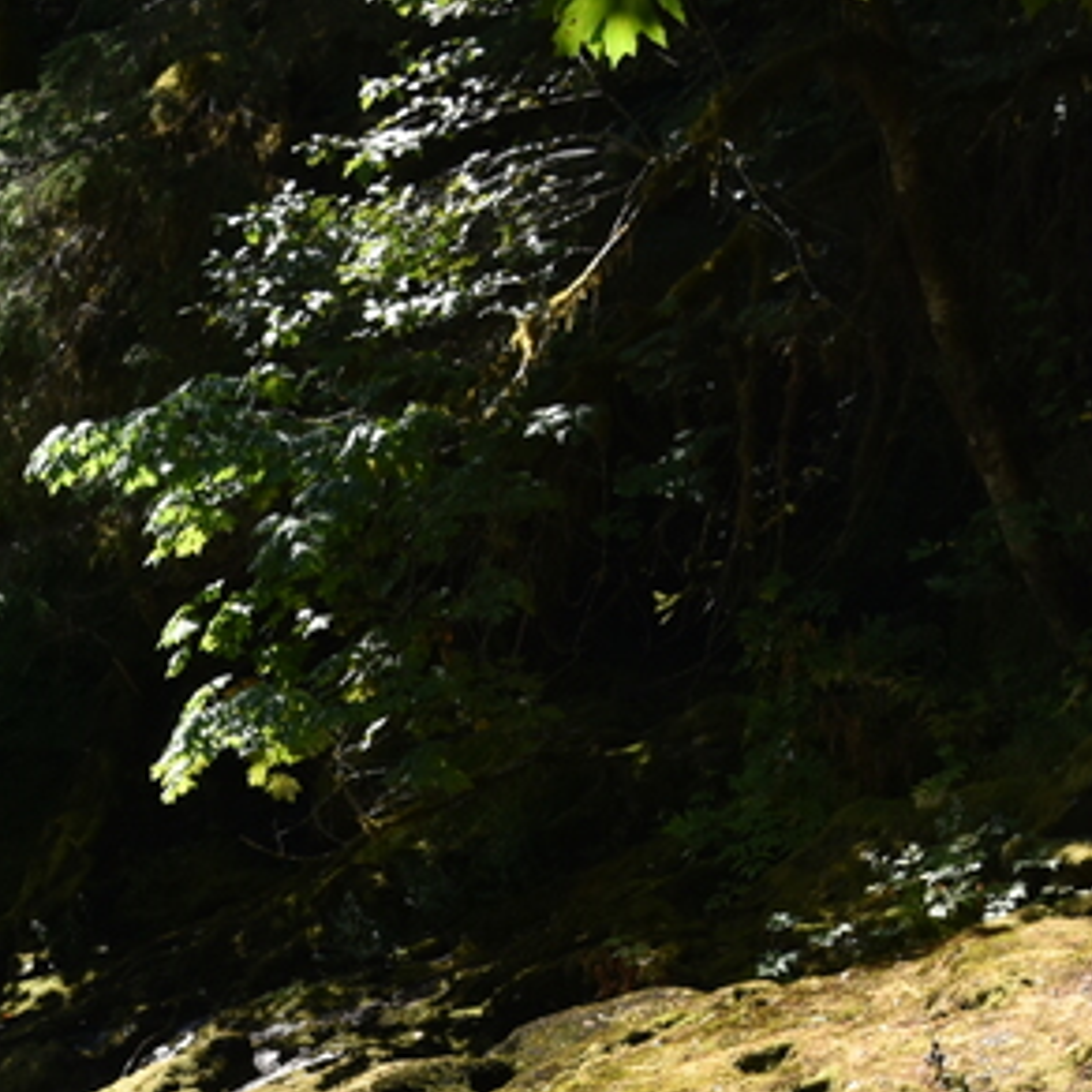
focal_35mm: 209
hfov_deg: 8.3
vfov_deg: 8.3
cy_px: 1380
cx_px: 4
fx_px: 7459
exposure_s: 1/200
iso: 100
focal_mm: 56
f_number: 7.1
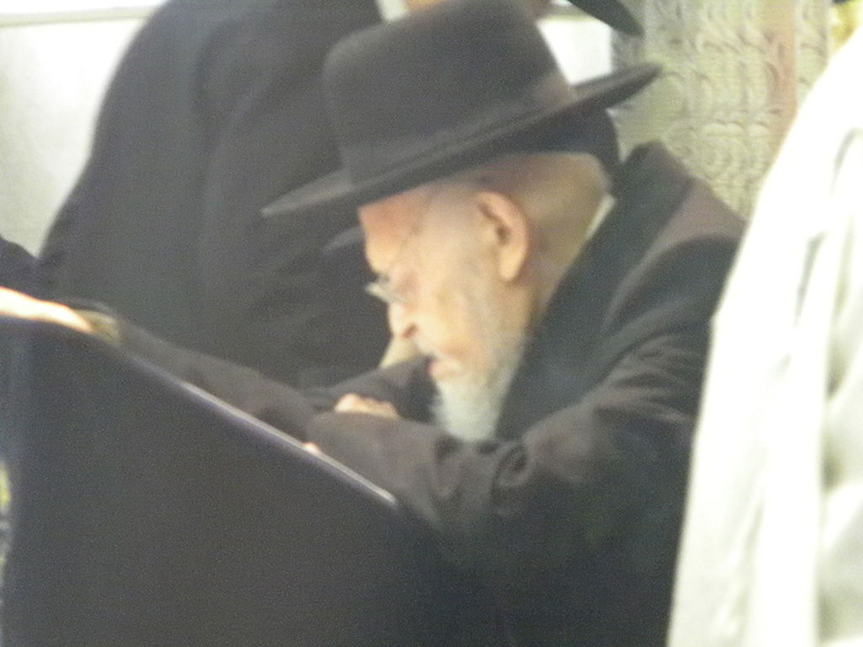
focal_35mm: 278
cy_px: 324
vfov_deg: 5.3
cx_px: 432
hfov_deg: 7.1
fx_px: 6931
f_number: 5.4
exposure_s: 1/45.8
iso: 3200
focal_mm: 50.4
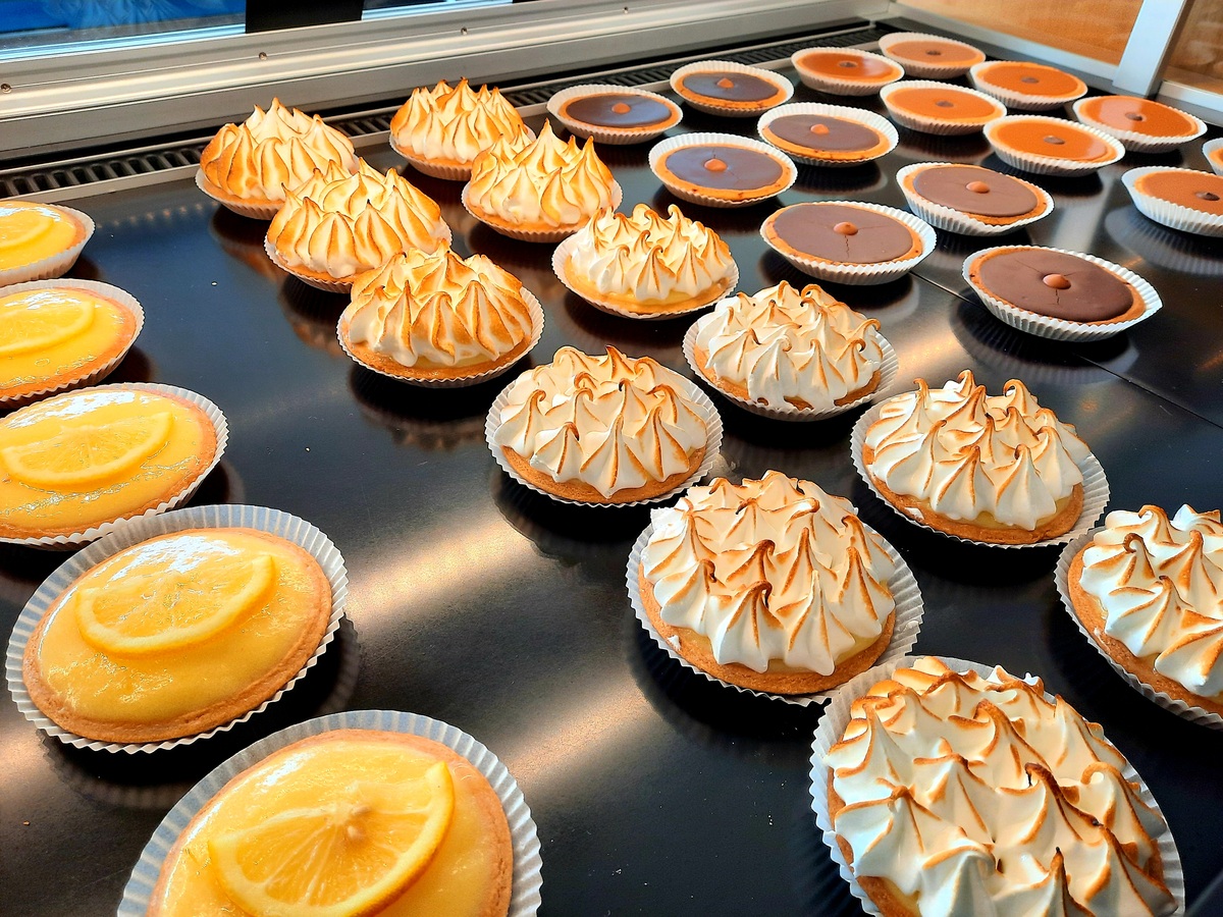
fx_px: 883
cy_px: 458
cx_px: 612
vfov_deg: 54.9
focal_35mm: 25
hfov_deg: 69.4
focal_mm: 4.6
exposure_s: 1/100
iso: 40
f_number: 2
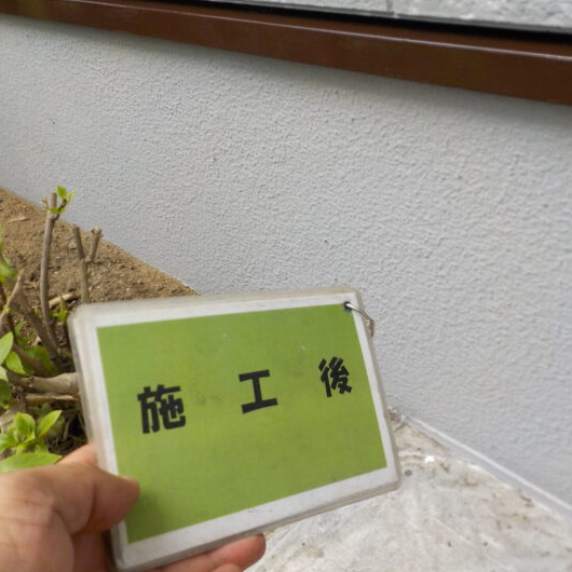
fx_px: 673
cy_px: 288
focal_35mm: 36
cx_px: 360
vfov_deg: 46.0
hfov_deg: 45.6
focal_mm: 4.1
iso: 125
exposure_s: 1/125
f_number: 3.3
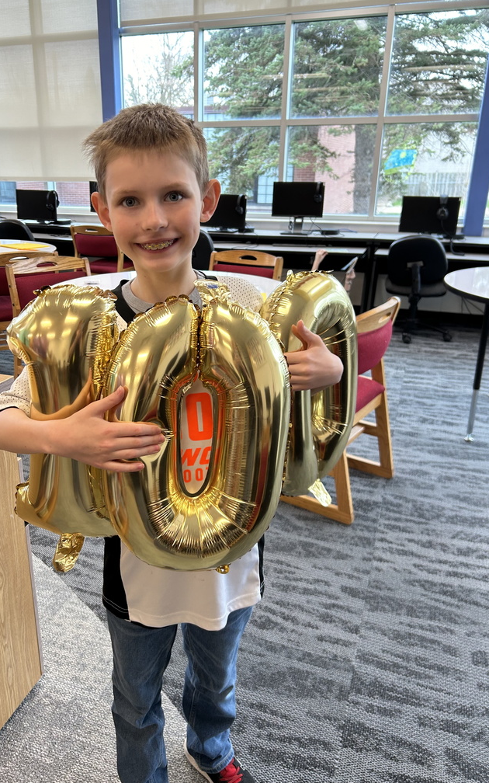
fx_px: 597
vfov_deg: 66.5
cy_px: 390
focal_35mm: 28
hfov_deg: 44.3
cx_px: 195
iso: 80
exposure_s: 1/60
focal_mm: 5.7
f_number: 1.5
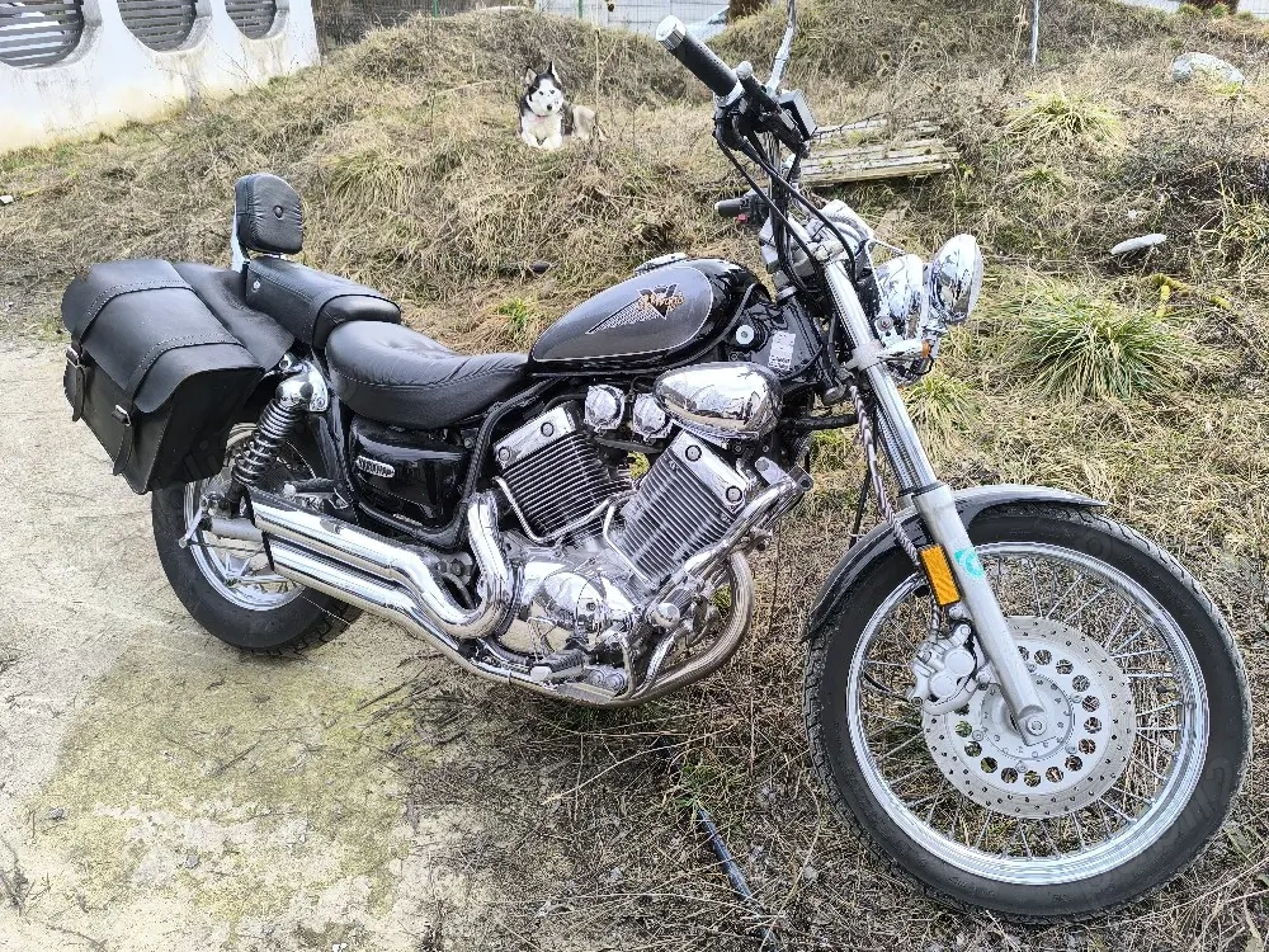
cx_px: 634
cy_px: 476
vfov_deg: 58.9
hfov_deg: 73.9
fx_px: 843
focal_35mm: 23
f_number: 1.65
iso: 50
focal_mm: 6.14
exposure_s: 1/204
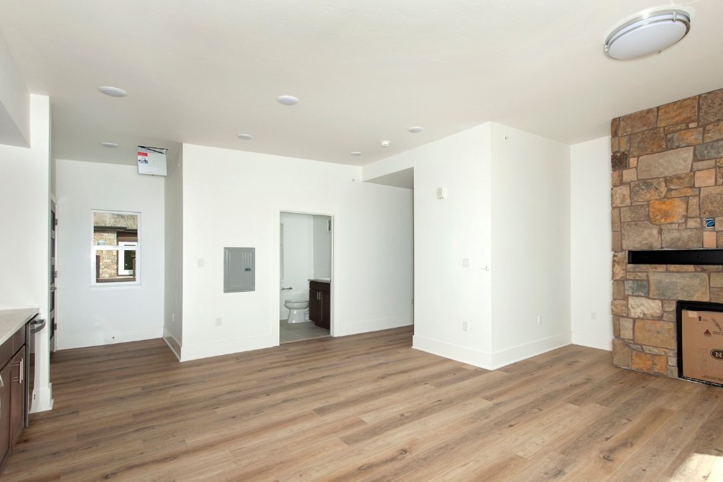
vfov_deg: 69.9
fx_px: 342
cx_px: 416
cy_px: 284
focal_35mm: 17
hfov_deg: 92.6
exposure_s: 1/200
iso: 250
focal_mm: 14
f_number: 8
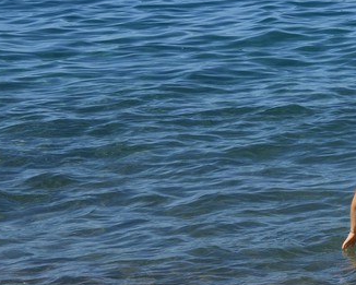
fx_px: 2182
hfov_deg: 8.5
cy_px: -134
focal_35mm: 207
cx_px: 846
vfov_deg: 7.4
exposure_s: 1/250
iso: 200
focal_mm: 45
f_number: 14
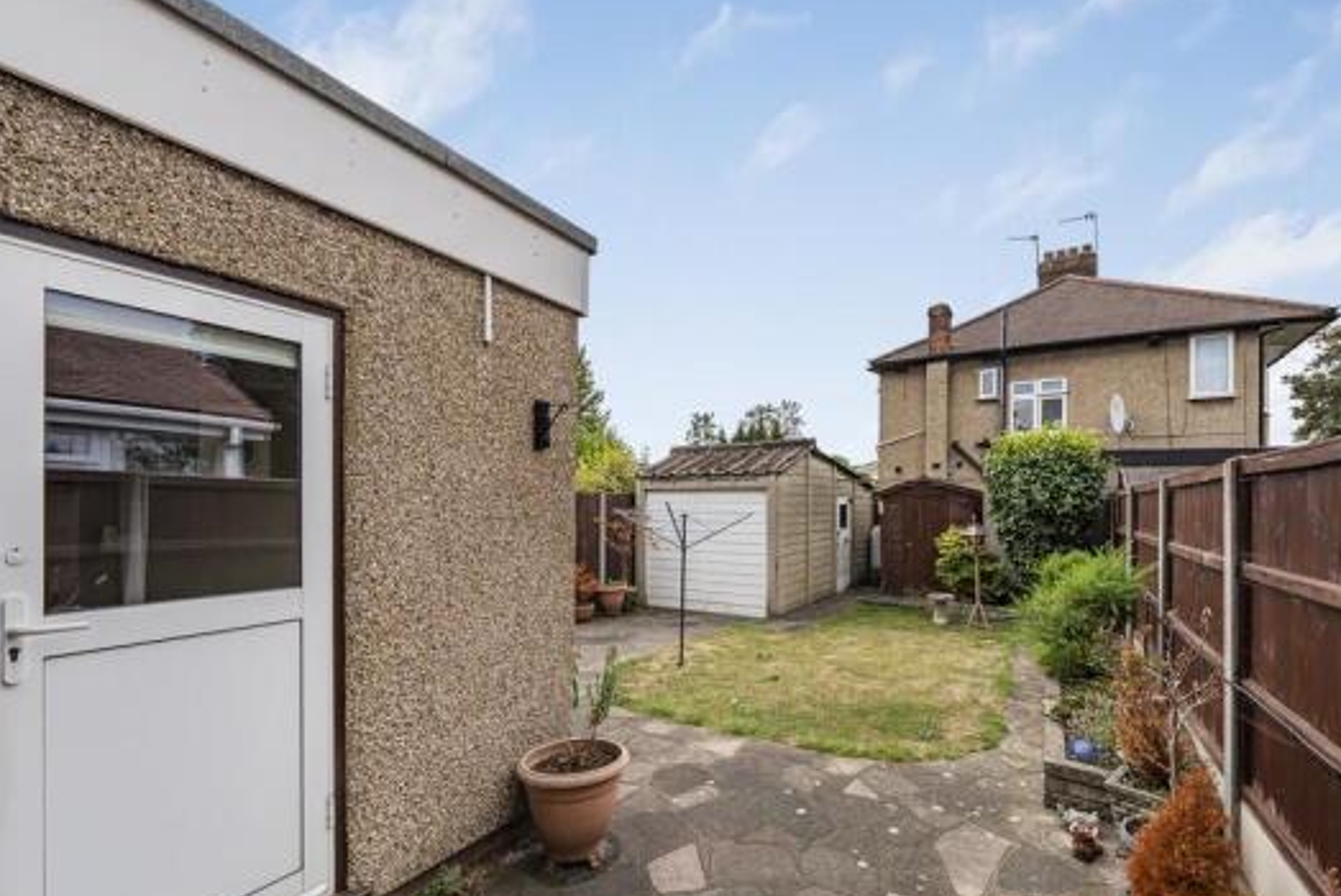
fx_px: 559
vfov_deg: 77.0
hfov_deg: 100.1
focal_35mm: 15
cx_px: 733
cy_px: 508
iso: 320
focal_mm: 12
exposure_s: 1/500
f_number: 9
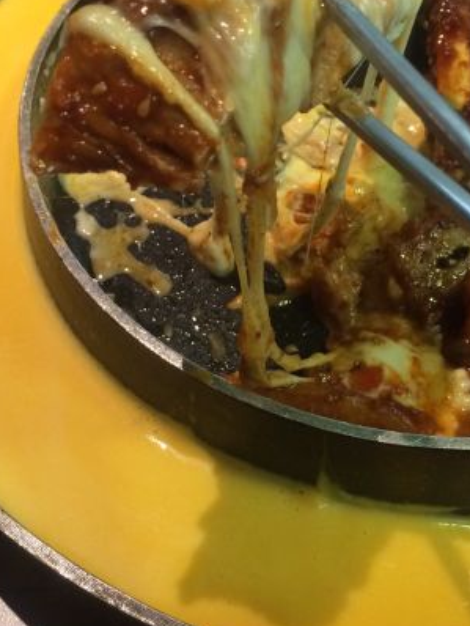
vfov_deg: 37.4
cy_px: 267
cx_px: 196
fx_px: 922
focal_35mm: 51
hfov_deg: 28.5
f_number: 2.2
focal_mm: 4.15
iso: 250
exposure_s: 1/33
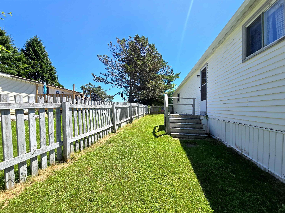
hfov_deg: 106.2
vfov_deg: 89.9
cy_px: 106
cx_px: 142
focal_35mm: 13
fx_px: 107
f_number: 2.2
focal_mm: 2.2
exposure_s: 1/1497
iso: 50
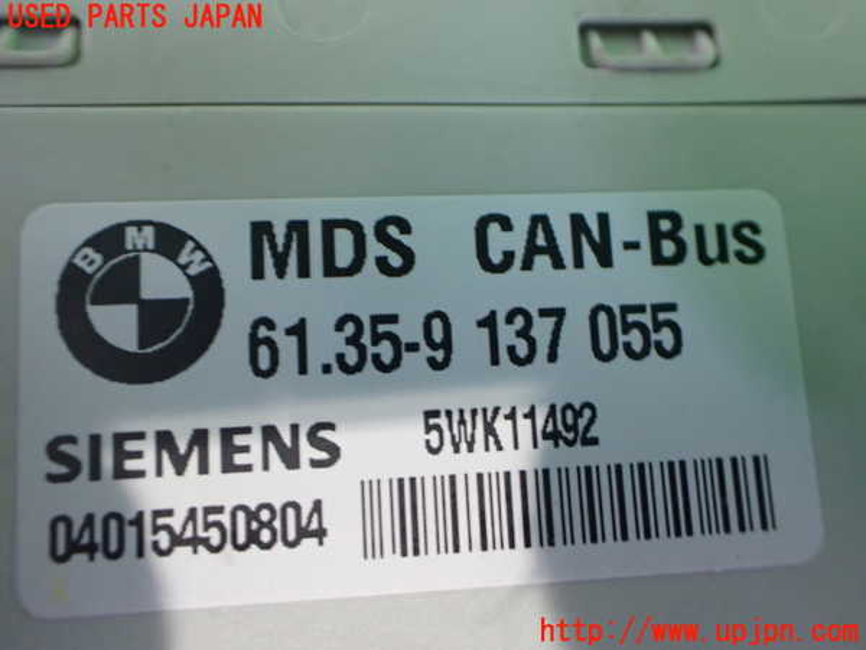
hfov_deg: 60.0
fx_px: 751
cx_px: 433
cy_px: 325
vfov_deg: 46.8
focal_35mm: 30
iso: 800
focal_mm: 5.4
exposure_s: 1/50
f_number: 2.3
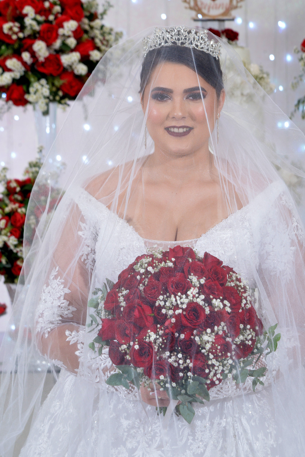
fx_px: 1564
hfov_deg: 11.1
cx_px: 158
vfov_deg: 16.7
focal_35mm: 123
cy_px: 214
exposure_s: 1/80
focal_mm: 110
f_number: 7.1
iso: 1600
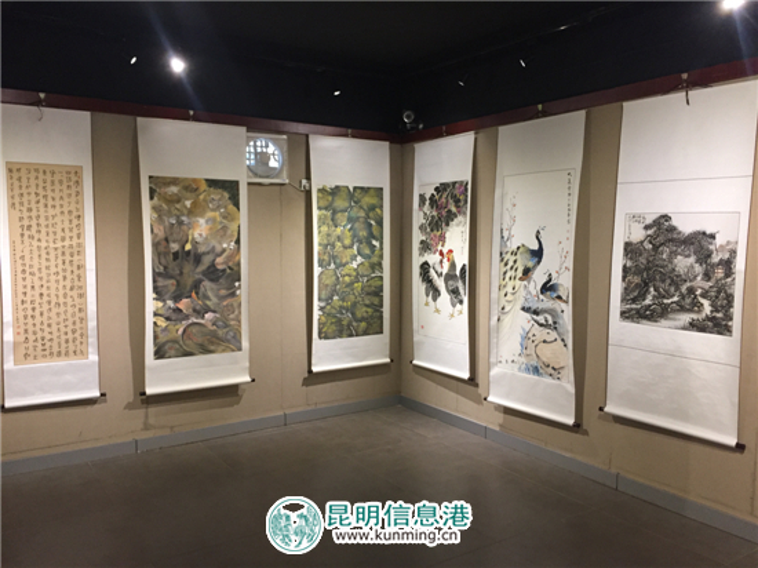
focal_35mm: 29
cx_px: 379
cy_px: 284
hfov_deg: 61.7
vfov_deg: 48.2
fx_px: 635
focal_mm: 4.15
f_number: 2.2
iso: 200
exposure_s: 1/33
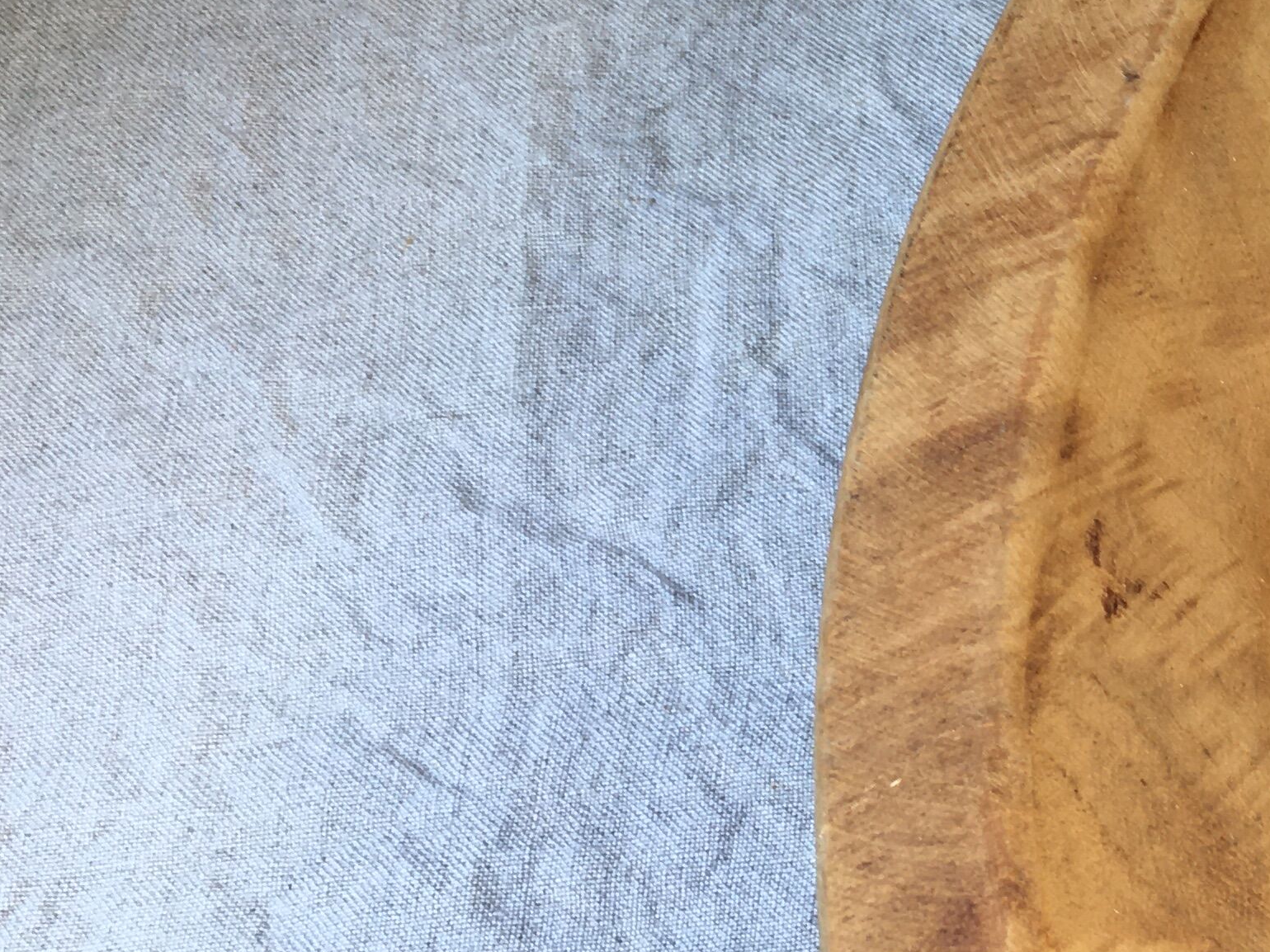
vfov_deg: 19.3
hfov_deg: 23.4
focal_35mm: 76
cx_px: 1530
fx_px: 2788
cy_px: 333
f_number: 2.2
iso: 25
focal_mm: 4.15
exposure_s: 1/50
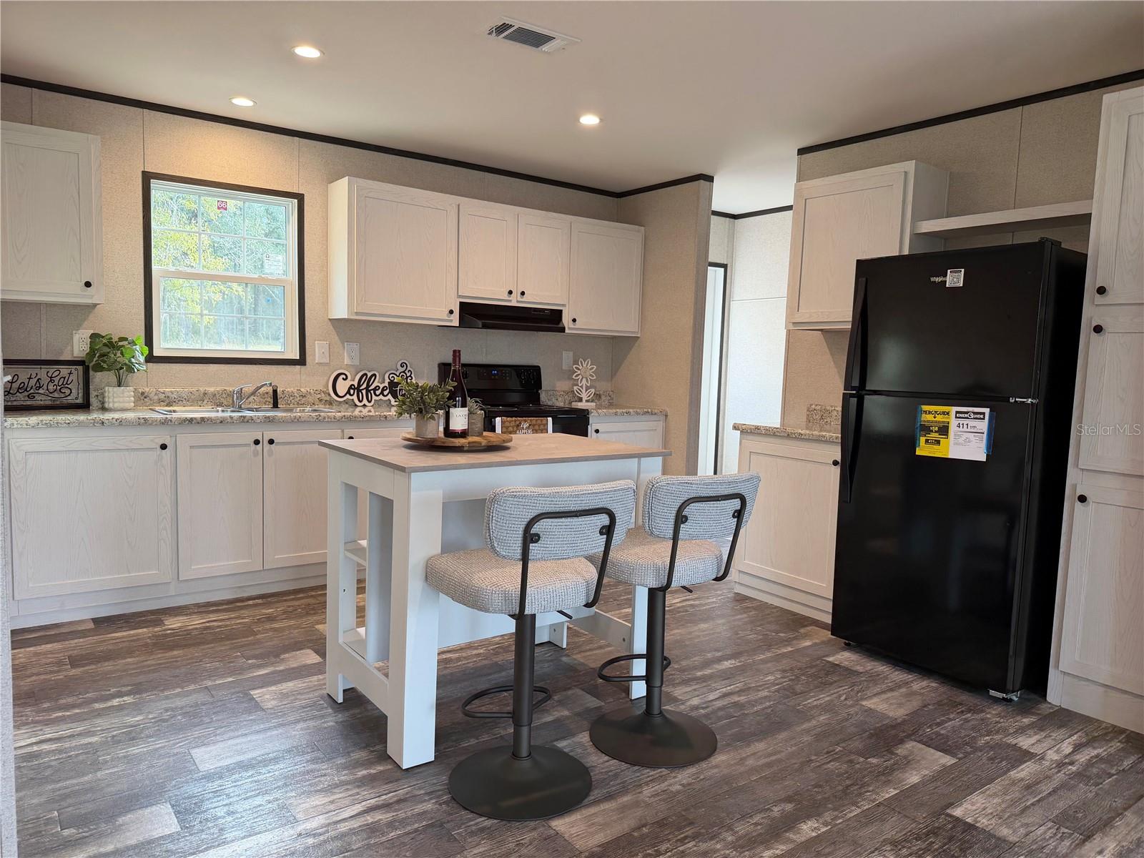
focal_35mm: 24
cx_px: 572
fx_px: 793
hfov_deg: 71.6
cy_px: 429
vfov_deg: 56.8
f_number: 1.78
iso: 125
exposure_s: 1/60
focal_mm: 6.76
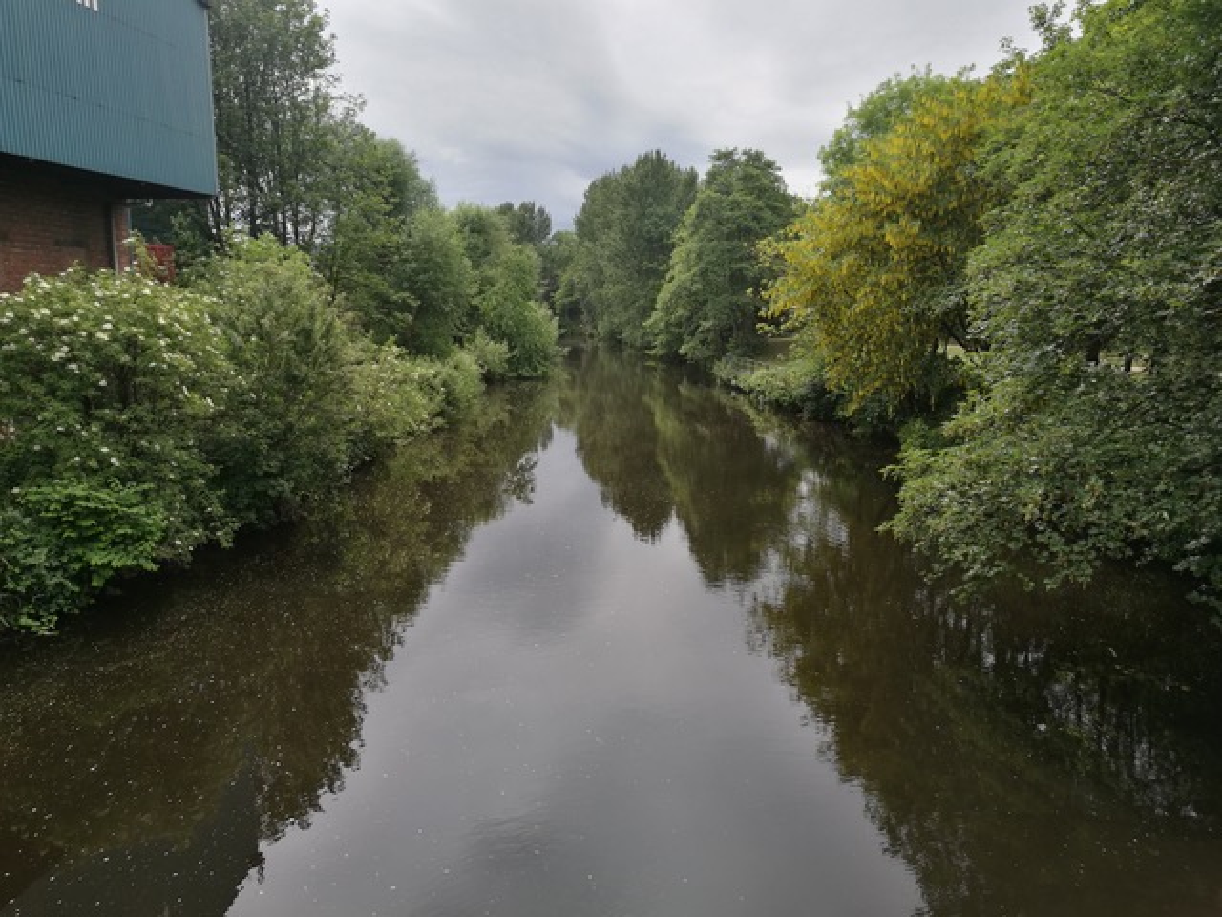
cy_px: 458
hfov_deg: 65.3
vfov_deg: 51.4
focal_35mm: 27
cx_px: 611
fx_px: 953
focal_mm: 4.5
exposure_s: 1/423
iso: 50
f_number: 2.2
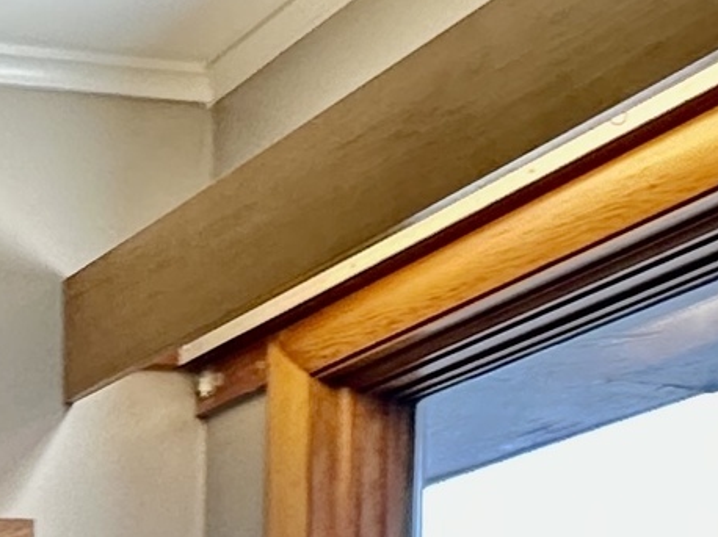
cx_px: -557
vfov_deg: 13.6
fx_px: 1949
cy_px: 1046
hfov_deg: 17.2
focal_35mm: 94
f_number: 2.2
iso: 160
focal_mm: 2.22
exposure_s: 1/60
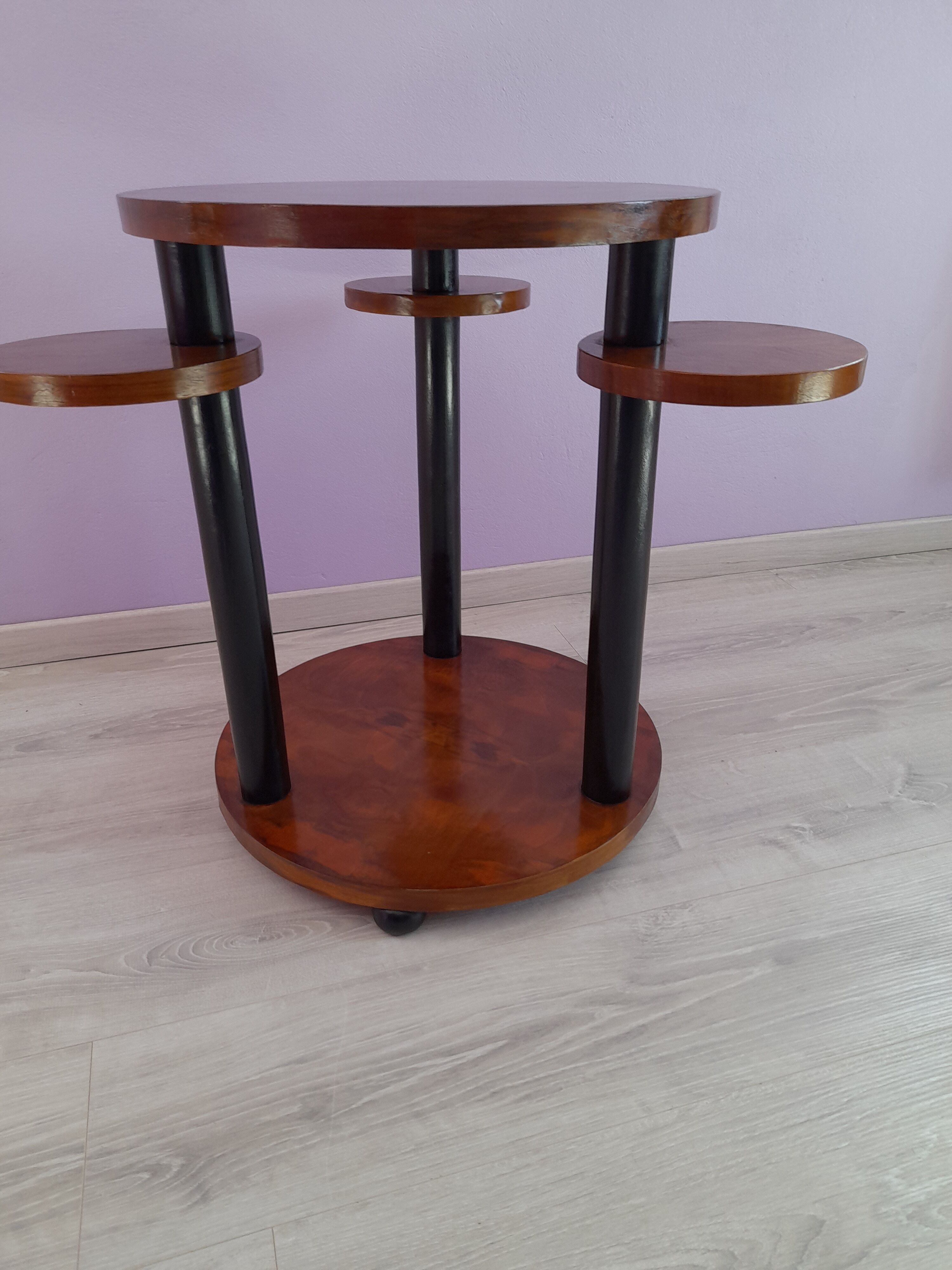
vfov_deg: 69.4
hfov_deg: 54.9
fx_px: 917
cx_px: 476
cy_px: 635
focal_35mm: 25
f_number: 2
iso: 100
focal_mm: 4.6
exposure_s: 1/60
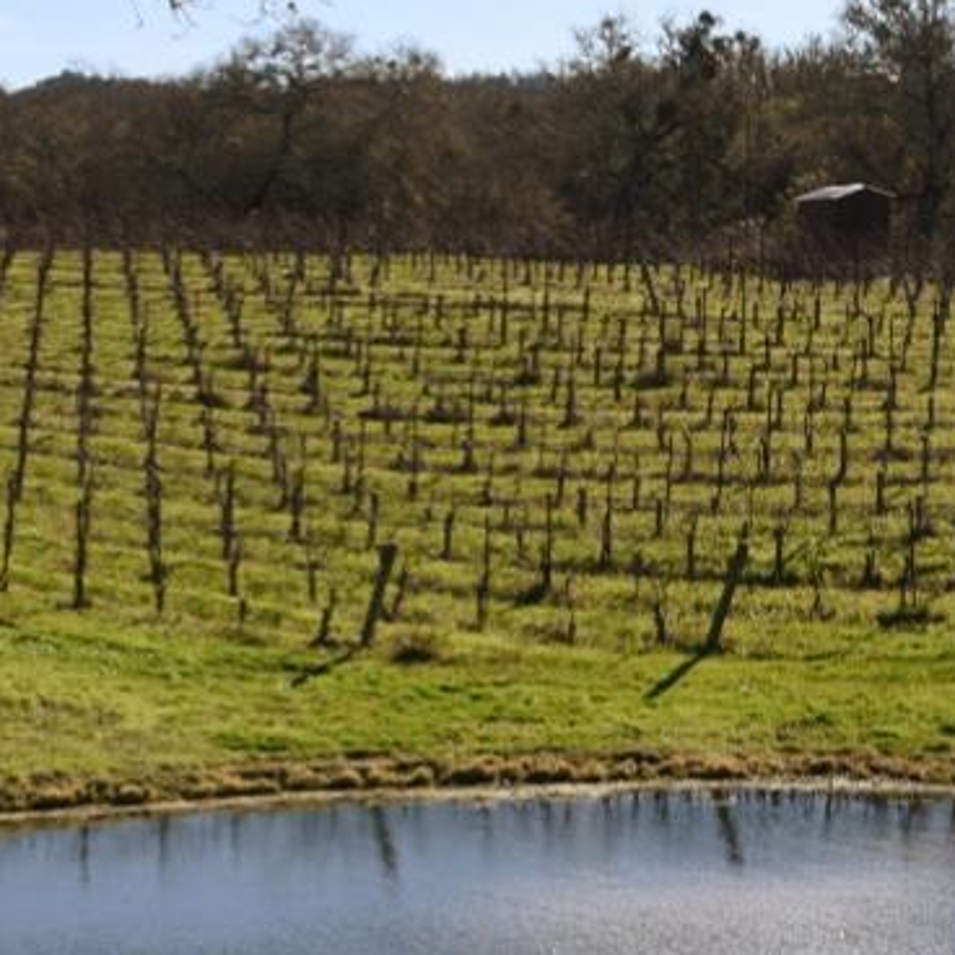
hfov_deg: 16.1
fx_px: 3246
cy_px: 706
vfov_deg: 16.7
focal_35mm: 104
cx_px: -176
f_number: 8
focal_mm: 30
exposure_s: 1/3200
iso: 400
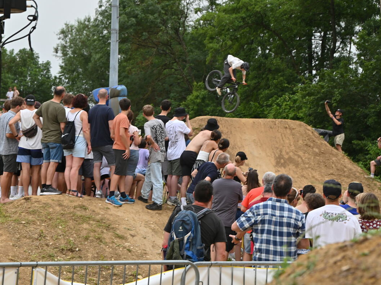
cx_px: 187
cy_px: 142
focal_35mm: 122
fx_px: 1343
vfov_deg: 12.1
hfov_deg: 16.2
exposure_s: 1/400
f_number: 8
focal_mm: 112
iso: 500
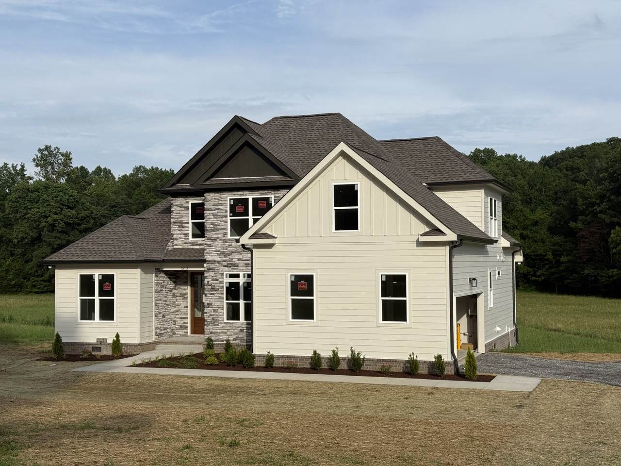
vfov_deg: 30.3
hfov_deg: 39.7
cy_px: 233
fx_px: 861
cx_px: 310
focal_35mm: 48
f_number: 1.78
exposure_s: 1/4878
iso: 64
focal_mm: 6.76
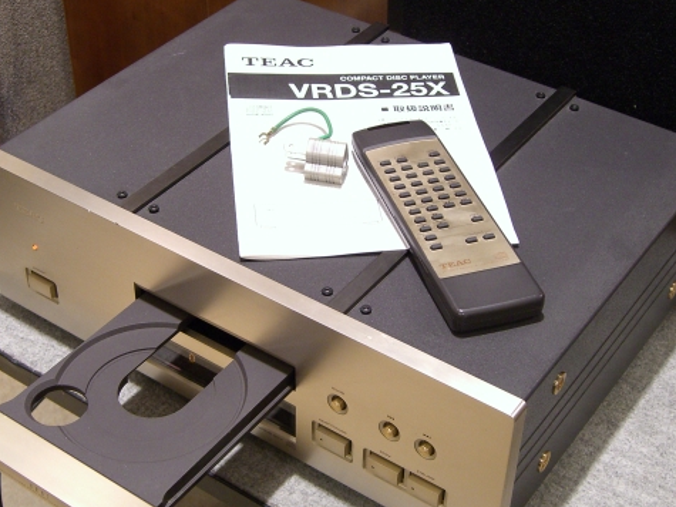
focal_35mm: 62
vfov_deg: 23.6
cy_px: 272
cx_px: 317
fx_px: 1210
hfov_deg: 31.2
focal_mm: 9.5
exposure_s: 1/10
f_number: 3.1
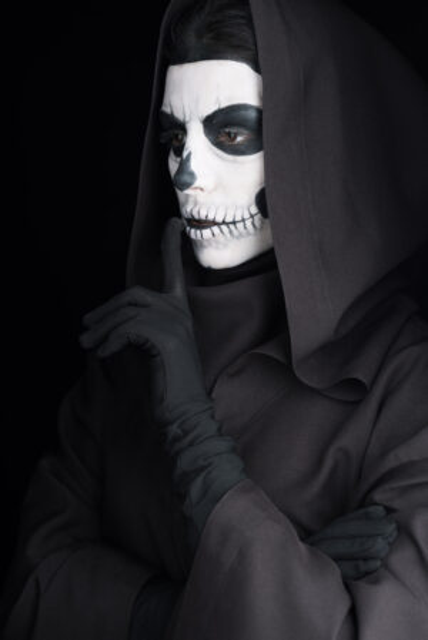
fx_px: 890
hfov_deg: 27.0
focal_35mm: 50
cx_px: 214
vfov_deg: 39.6
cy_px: 320
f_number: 6.3
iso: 100
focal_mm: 50
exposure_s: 1/200
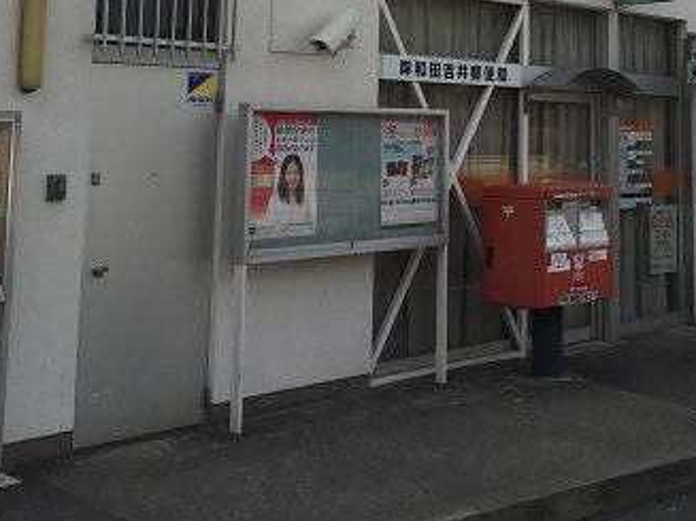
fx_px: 1166
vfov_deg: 24.3
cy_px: 28
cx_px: 548
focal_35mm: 58
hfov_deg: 32.4
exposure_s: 1/1883
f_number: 2.2
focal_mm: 4.15
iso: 32
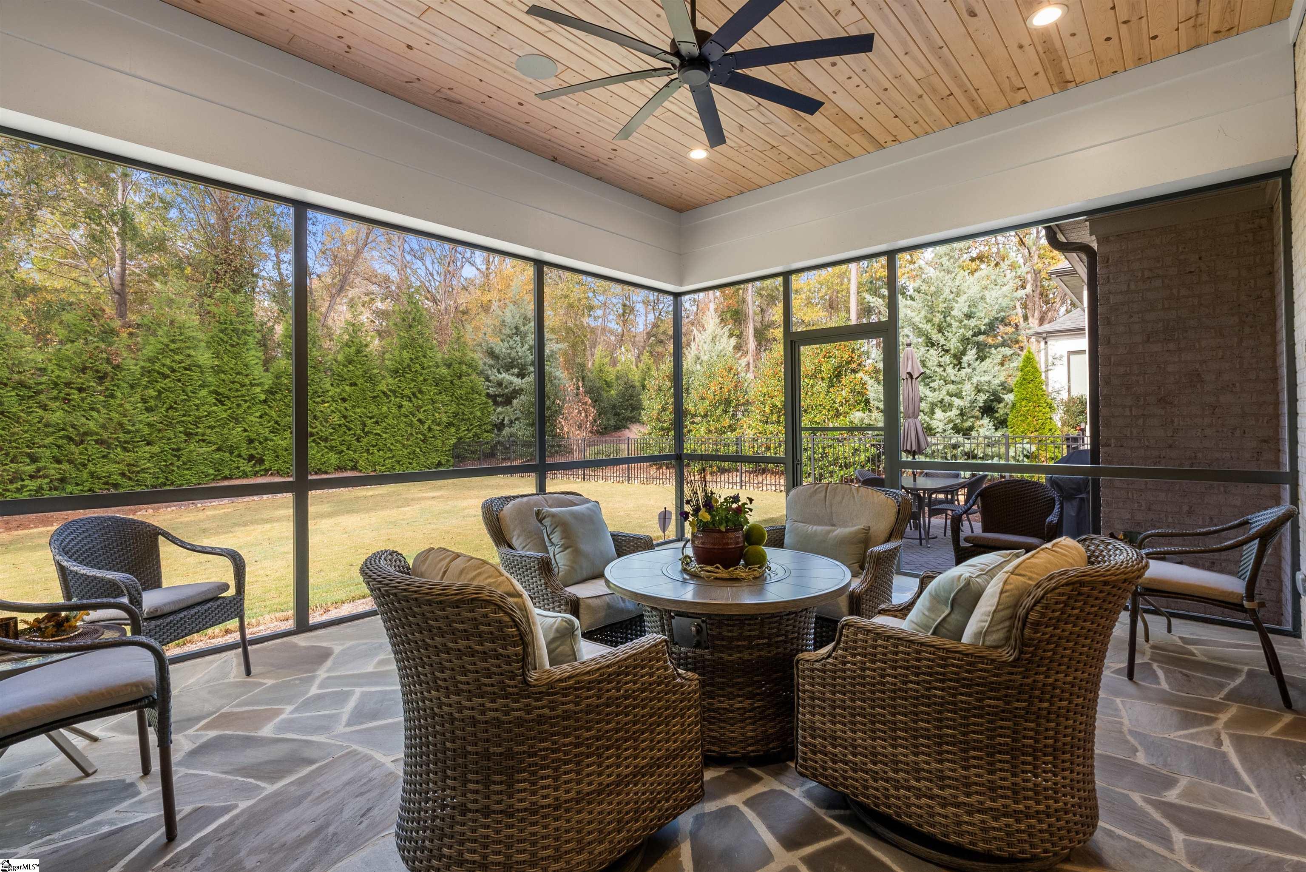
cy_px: 436
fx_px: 581
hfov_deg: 96.7
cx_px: 653
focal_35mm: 16
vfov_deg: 73.8
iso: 250
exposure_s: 1/6
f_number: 8
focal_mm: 16
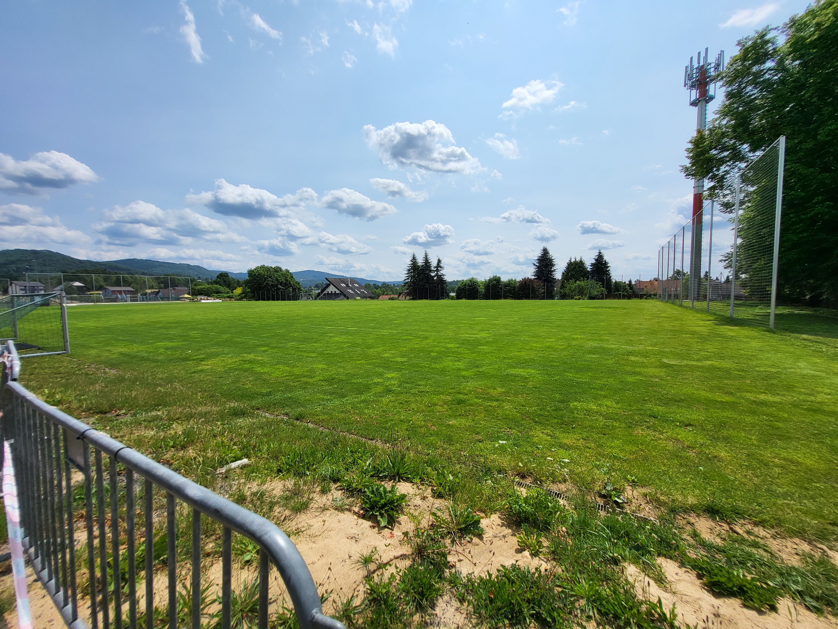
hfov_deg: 106.2
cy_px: 314
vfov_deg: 89.9
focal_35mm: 13
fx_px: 315
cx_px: 419
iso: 32
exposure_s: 1/2758
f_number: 2.2
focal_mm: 1.74
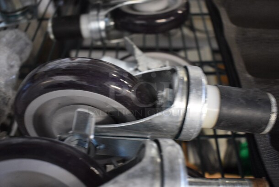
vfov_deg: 40.1
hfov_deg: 57.2
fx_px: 256
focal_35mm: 33
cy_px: 94
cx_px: 140
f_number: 4
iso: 1800
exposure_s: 1/60
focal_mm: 22
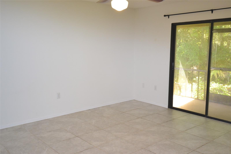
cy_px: 77
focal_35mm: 36
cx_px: 116
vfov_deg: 36.9
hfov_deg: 53.1
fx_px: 231
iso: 1100
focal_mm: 24
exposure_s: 1/60
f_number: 4.5
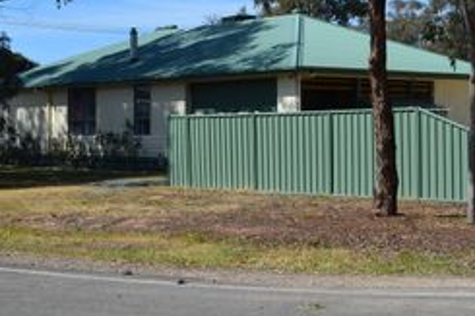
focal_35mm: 69
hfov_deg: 28.2
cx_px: 425
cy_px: 49
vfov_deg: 19.4
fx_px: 910
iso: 100
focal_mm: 24
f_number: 11
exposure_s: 1/125
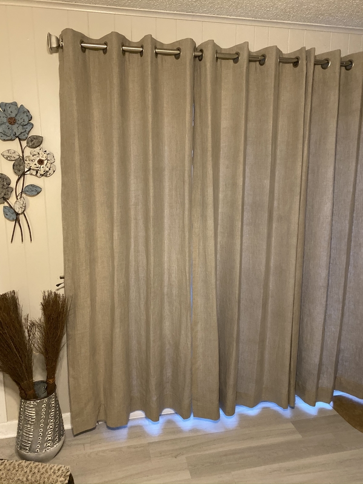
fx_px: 364
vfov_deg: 67.3
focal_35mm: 26
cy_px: 242
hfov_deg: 53.1
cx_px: 182
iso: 500
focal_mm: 4.25
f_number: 1.8
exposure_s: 1/60
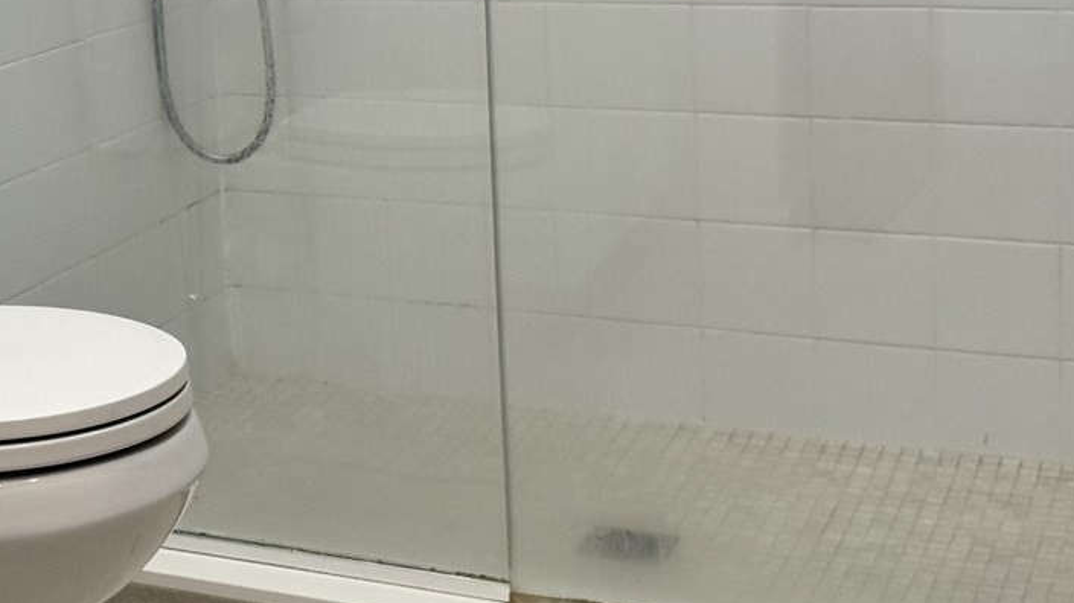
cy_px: -47
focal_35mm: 76
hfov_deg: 26.8
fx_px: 2164
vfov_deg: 15.5
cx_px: 84
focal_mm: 6.76
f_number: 1.78
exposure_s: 1/120
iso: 160
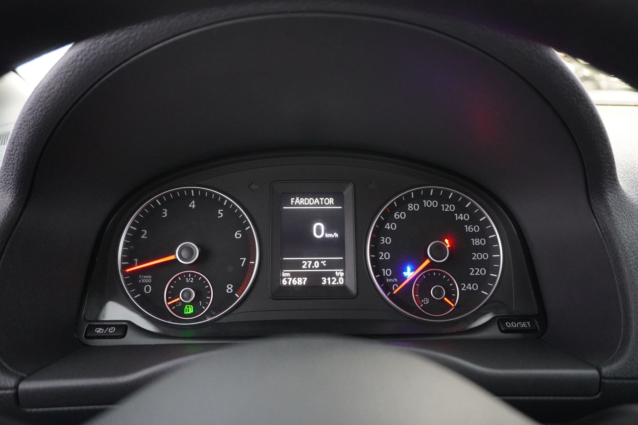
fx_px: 478
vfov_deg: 47.9
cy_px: 212
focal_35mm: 27
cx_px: 319
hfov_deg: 67.4
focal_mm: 18
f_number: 4
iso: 6400
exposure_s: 1/40
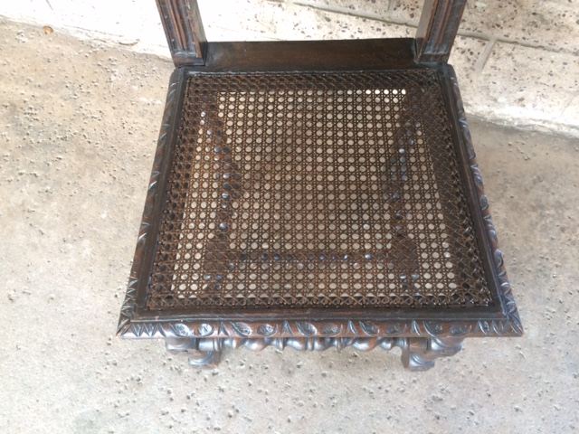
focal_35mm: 29
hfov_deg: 61.7
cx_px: 290
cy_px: 217
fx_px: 485
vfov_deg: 48.2
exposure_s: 1/30
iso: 40
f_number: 2.2
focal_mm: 4.15
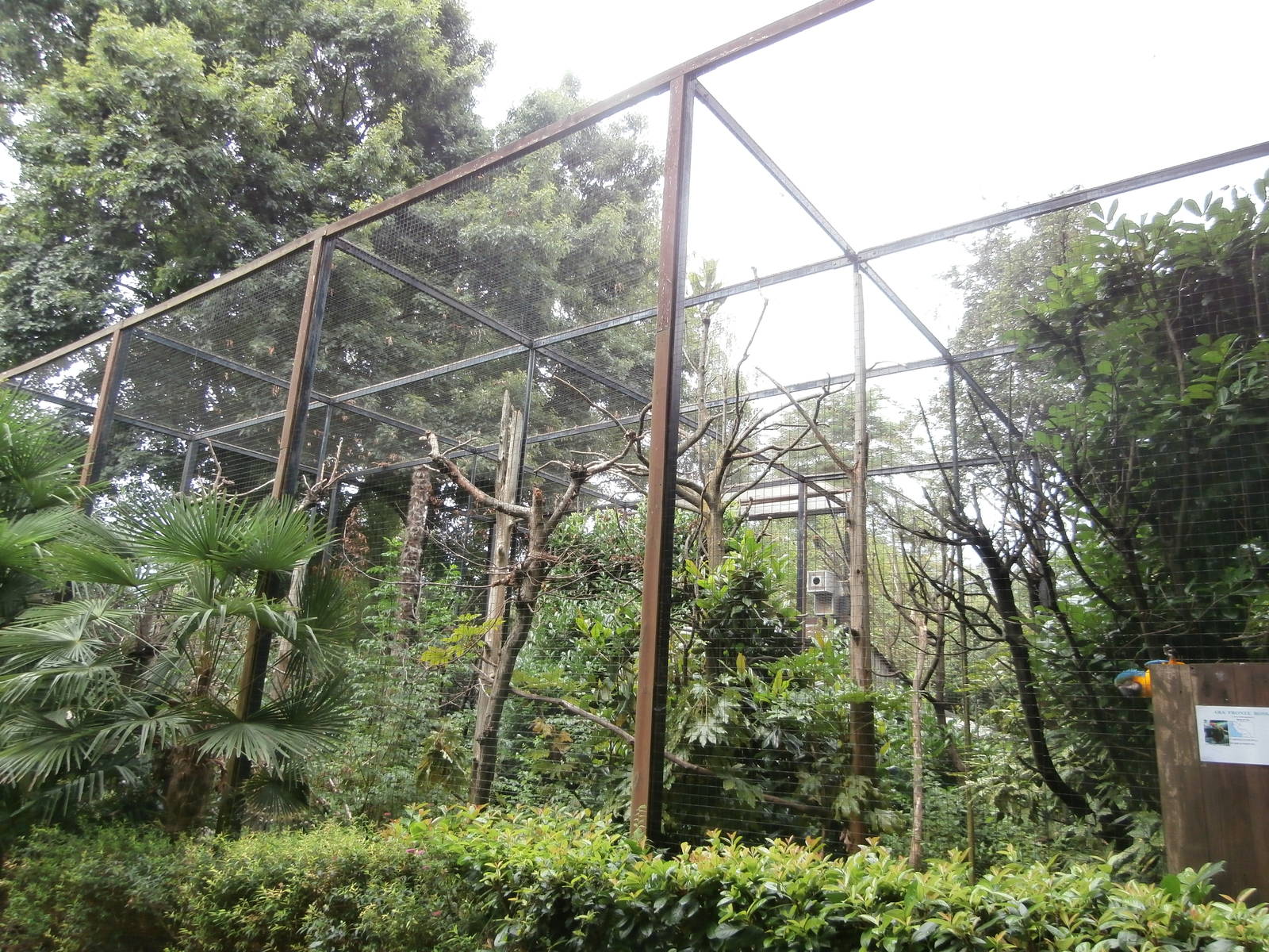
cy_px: 476
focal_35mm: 24
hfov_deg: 71.6
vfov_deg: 56.8
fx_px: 880
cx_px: 634
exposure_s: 1/125
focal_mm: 4.2
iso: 100
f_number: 3
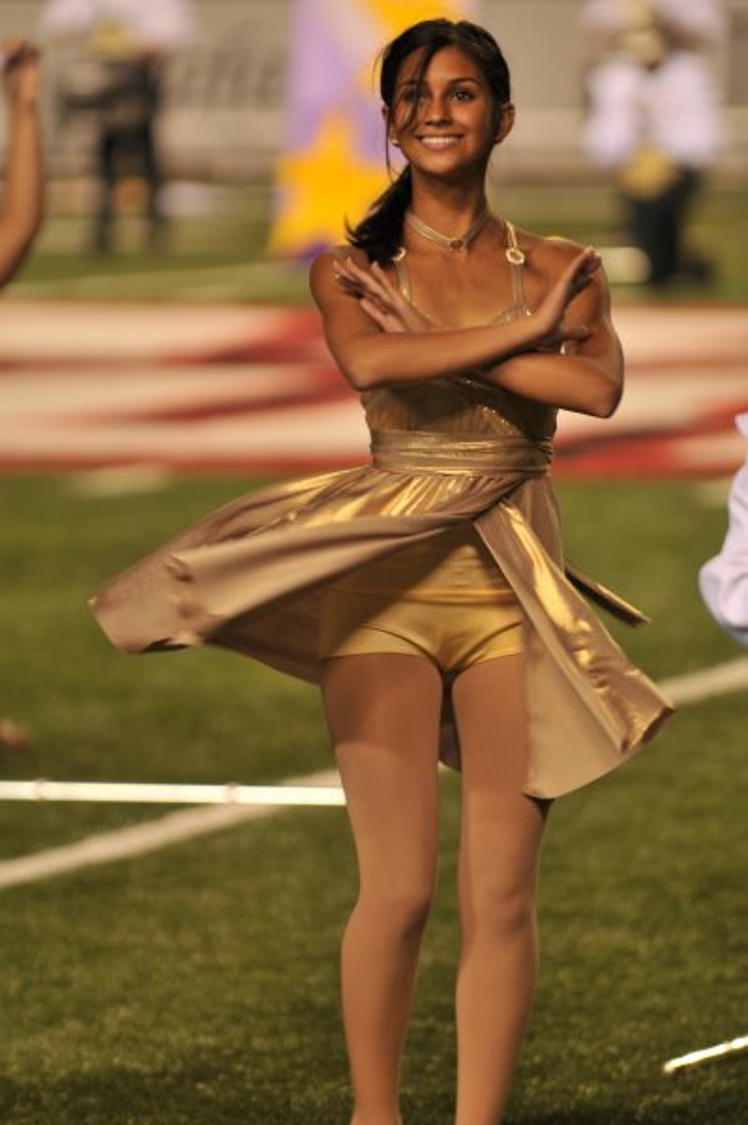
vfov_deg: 6.9
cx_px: 374
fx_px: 9365
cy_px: 562
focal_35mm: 300
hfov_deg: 4.6
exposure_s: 1/100
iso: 200
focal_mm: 200
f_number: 2.8
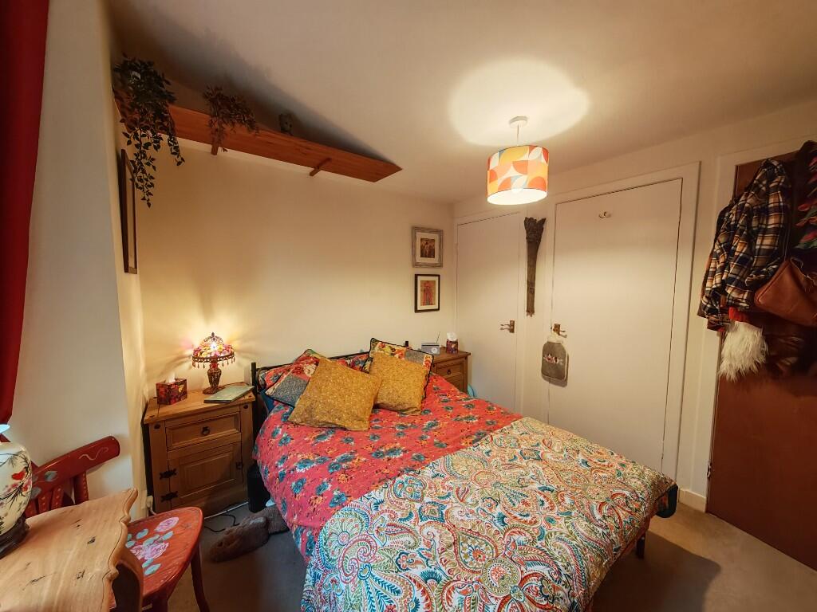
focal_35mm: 12
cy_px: 306
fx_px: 283
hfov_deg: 110.5
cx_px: 408
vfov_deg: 94.5
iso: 320
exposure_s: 1/33
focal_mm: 1.82
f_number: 2
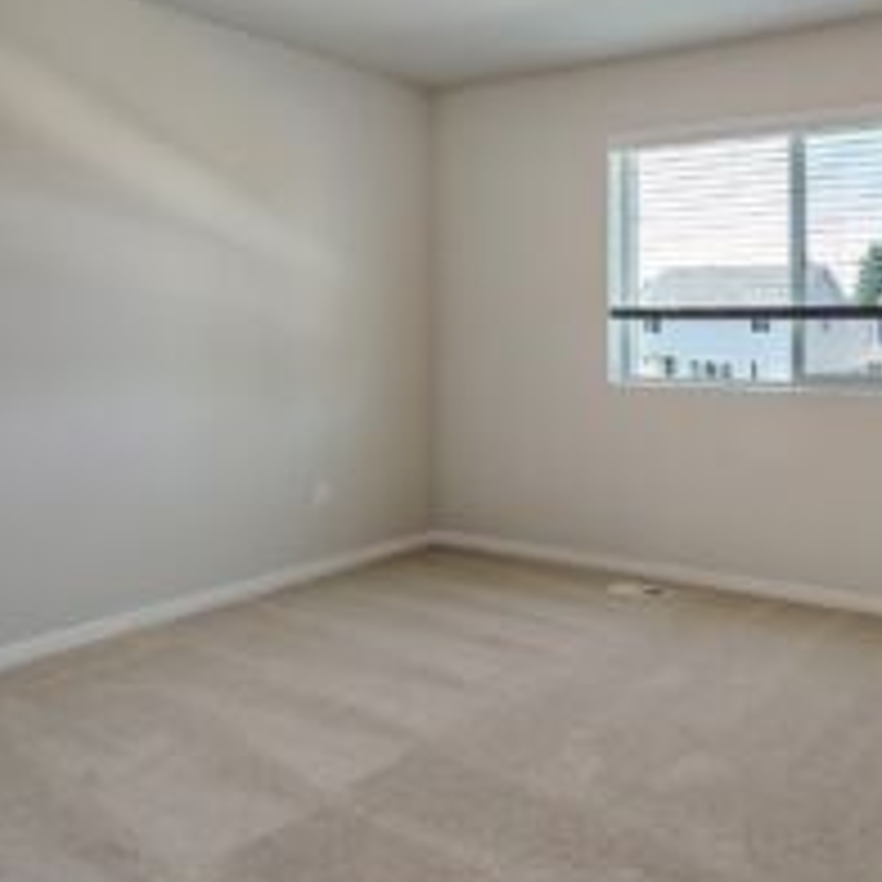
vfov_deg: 60.9
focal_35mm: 26
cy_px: 452
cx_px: 752
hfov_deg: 55.0
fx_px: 749
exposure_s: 1/20
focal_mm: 10
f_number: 4
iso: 160
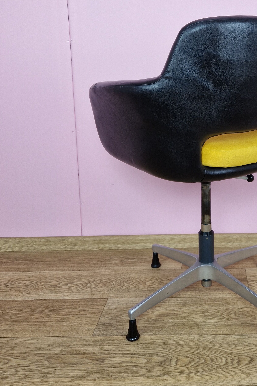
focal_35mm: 38
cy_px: 119
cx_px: 211
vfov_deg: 49.5
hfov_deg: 33.9
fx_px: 407
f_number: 1.8
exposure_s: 1/232
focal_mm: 5.4
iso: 50
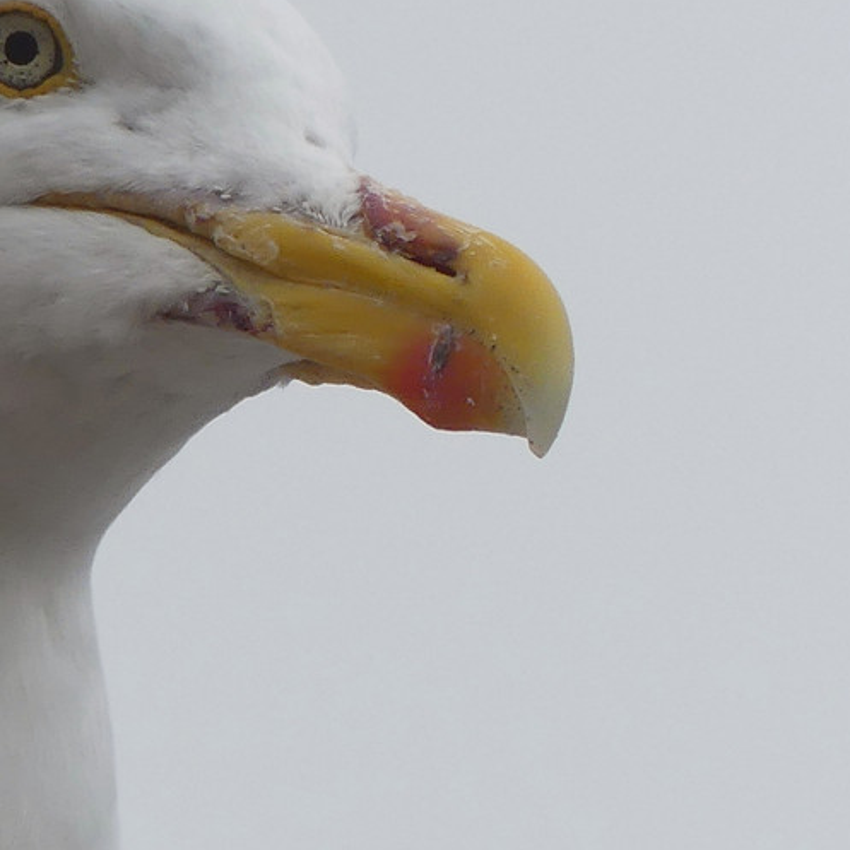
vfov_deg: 0.8
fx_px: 63229
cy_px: 332
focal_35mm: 2276
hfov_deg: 0.8
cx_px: 119
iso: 100
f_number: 4
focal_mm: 108
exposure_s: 1/640
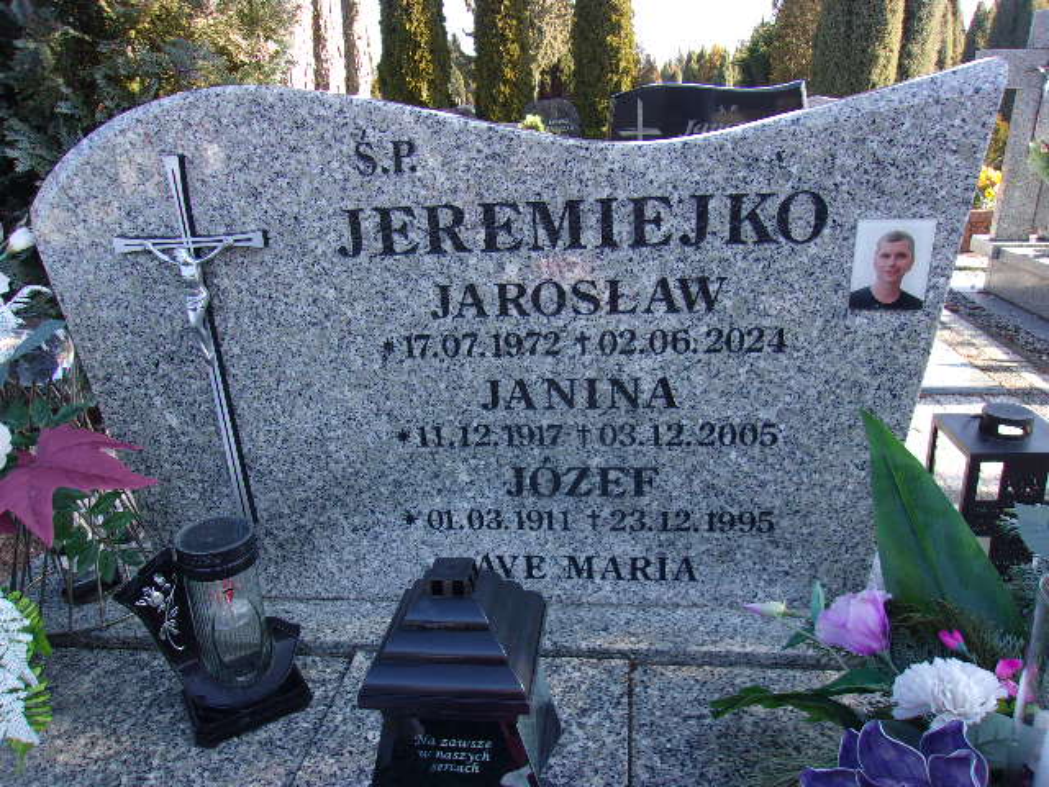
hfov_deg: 65.3
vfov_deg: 51.4
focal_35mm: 27
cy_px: 394
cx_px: 524
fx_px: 818
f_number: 3
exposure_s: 1/170
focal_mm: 4.9
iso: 80
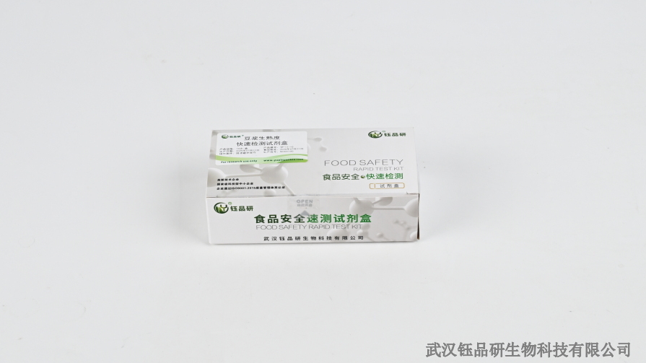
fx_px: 1353
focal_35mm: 79
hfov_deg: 26.9
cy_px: 156
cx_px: 322
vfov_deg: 15.3
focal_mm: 50
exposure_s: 1/125
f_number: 11
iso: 800
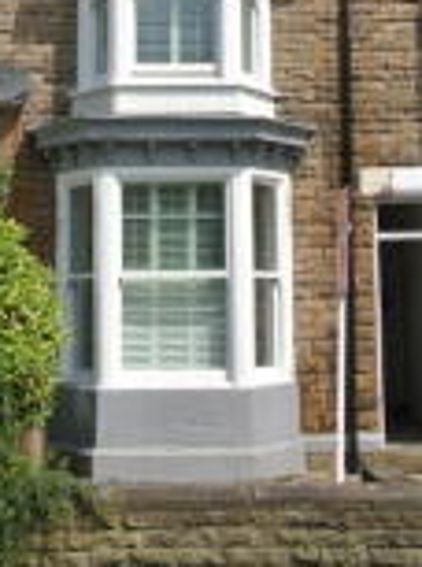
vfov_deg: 23.4
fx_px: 1322
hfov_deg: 18.1
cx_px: 218
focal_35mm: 81
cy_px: 35
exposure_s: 1/500
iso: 100
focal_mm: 10
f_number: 6.3
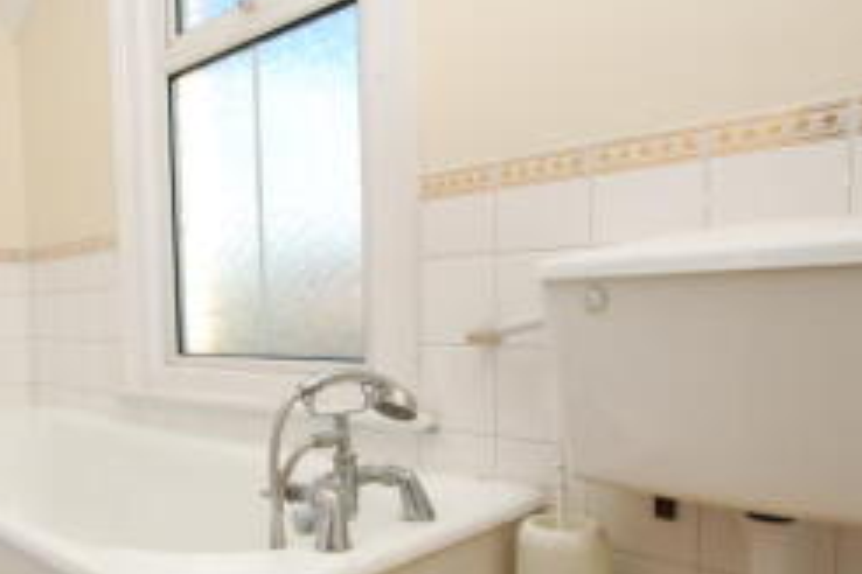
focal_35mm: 29
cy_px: 376
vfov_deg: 44.4
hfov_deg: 60.1
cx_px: 214
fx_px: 694
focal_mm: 10
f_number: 5.6
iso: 100
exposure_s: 1/125
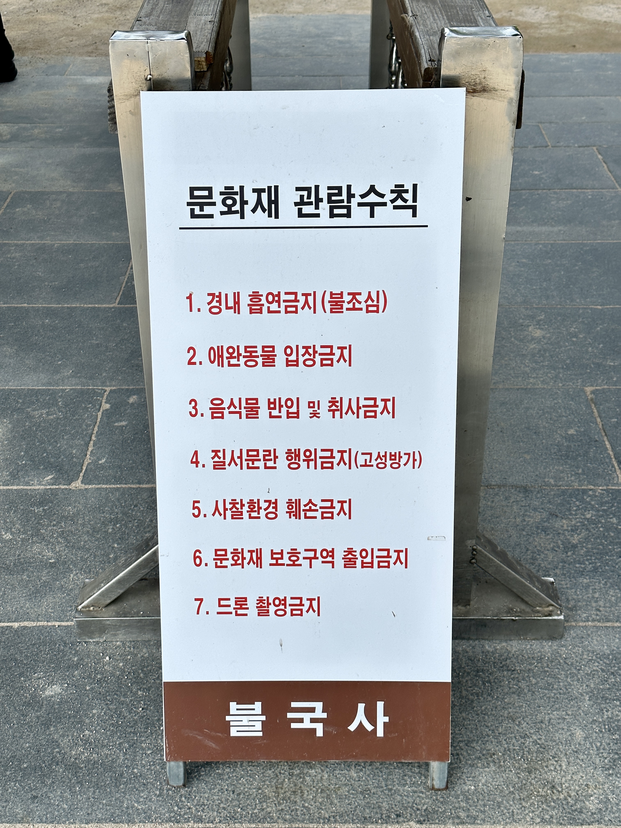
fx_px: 1148
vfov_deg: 39.7
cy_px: 414
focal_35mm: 48
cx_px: 310
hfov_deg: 30.3
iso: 64
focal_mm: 6.86
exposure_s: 1/2890
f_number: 1.78
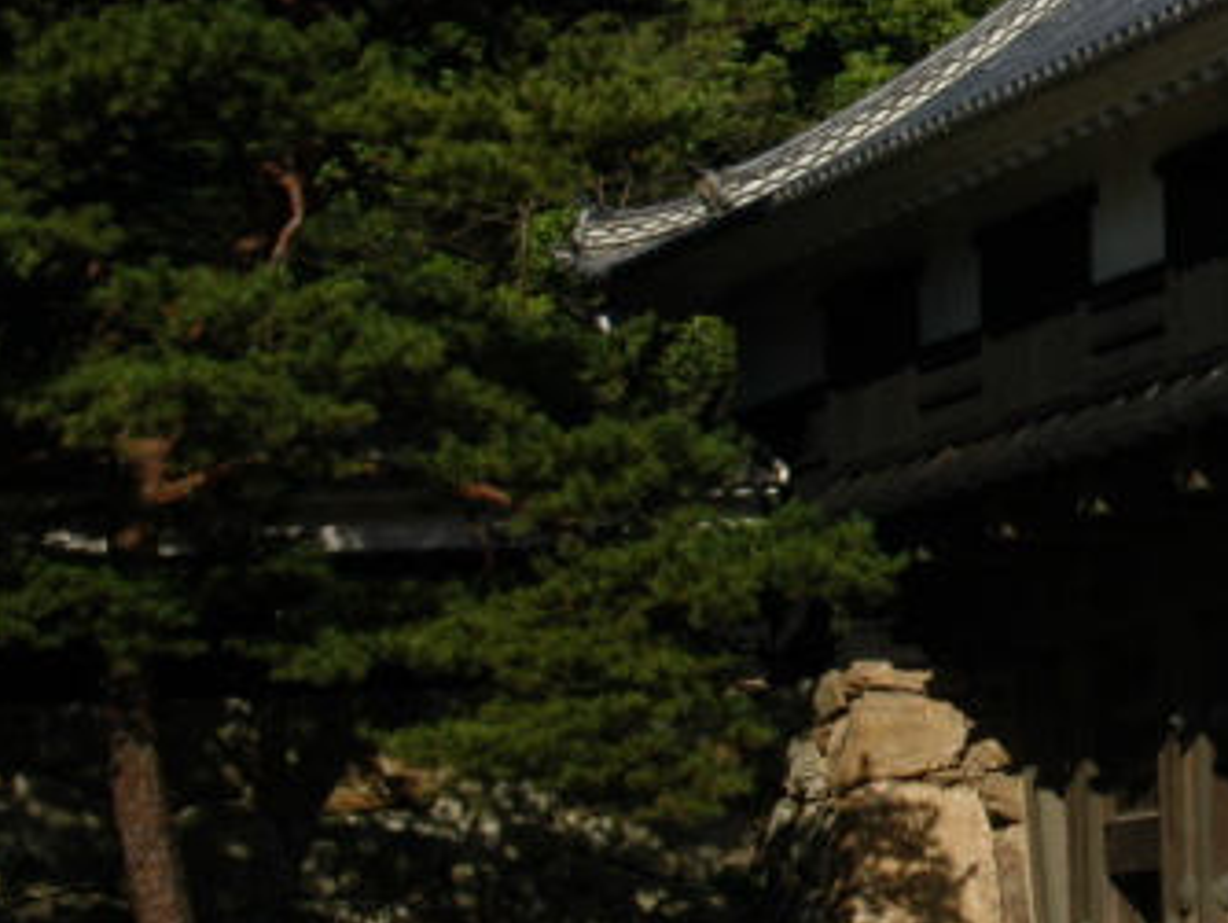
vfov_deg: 9.6
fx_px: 5484
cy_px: 97
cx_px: 1864
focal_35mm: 154
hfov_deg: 12.2
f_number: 10
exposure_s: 1/400
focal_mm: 35
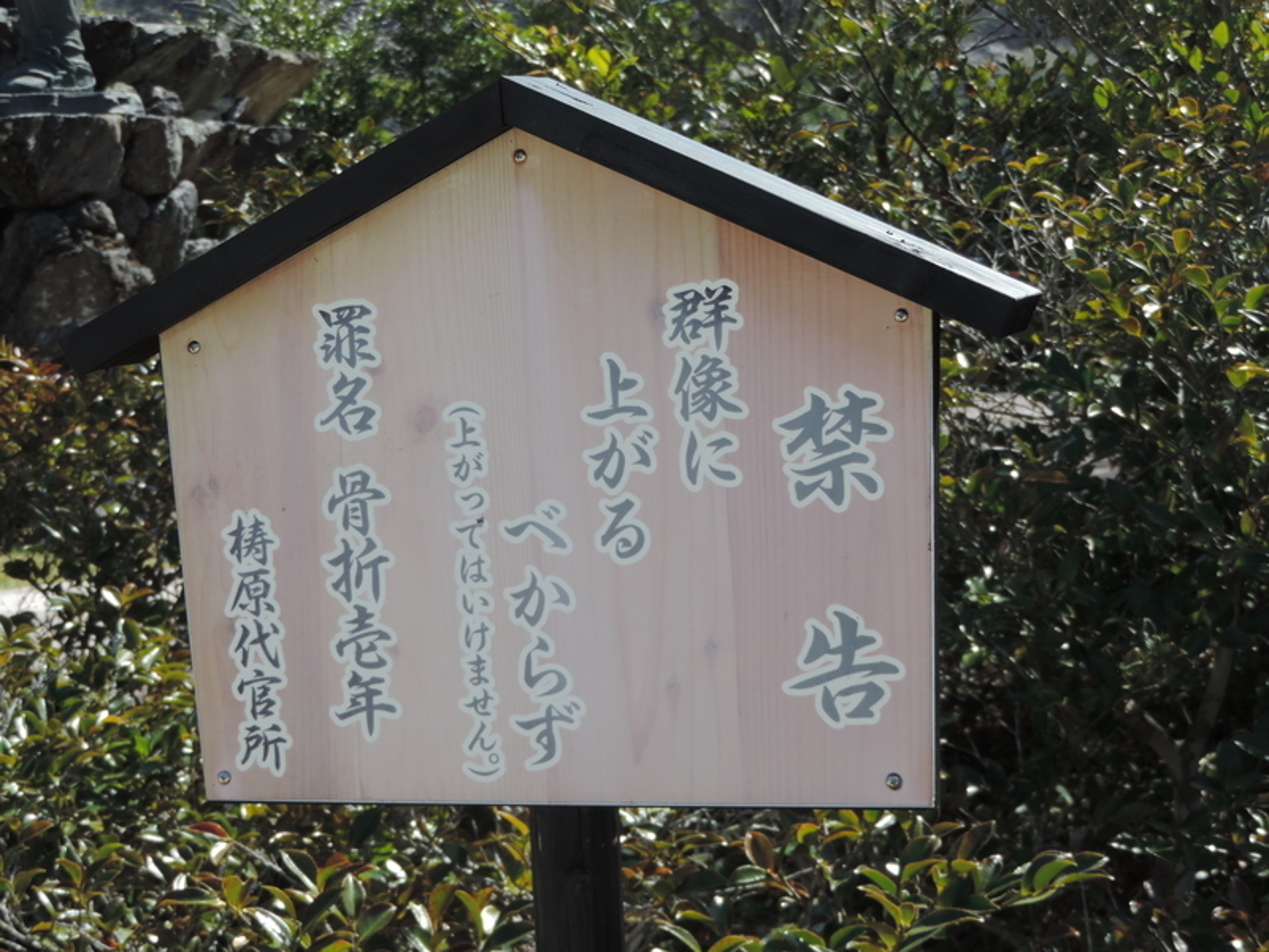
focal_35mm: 85
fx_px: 3116
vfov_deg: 17.4
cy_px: 476
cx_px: 634
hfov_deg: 23.0
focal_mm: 15.1
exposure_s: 1/400
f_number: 4
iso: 80
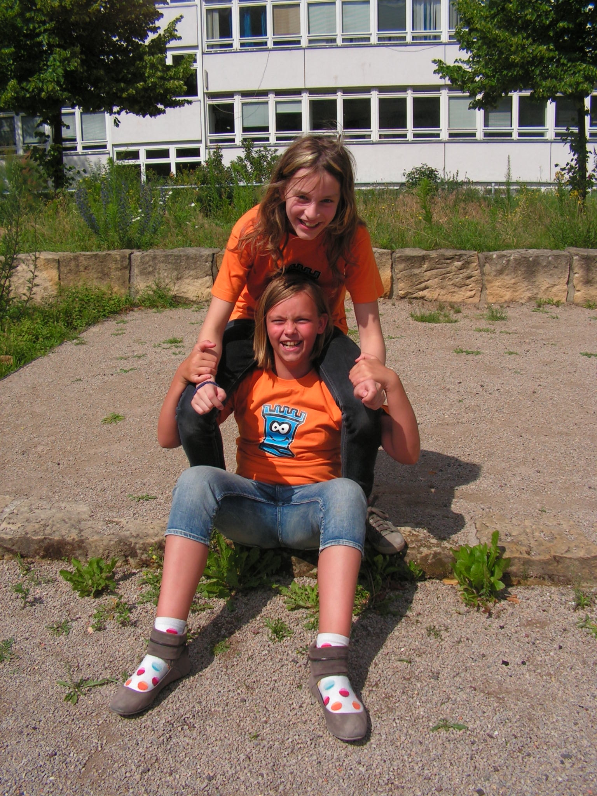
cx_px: 298
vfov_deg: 51.4
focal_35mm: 36
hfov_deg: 39.7
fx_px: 828
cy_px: 398
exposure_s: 1/1600
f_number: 3.2
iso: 64
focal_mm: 6
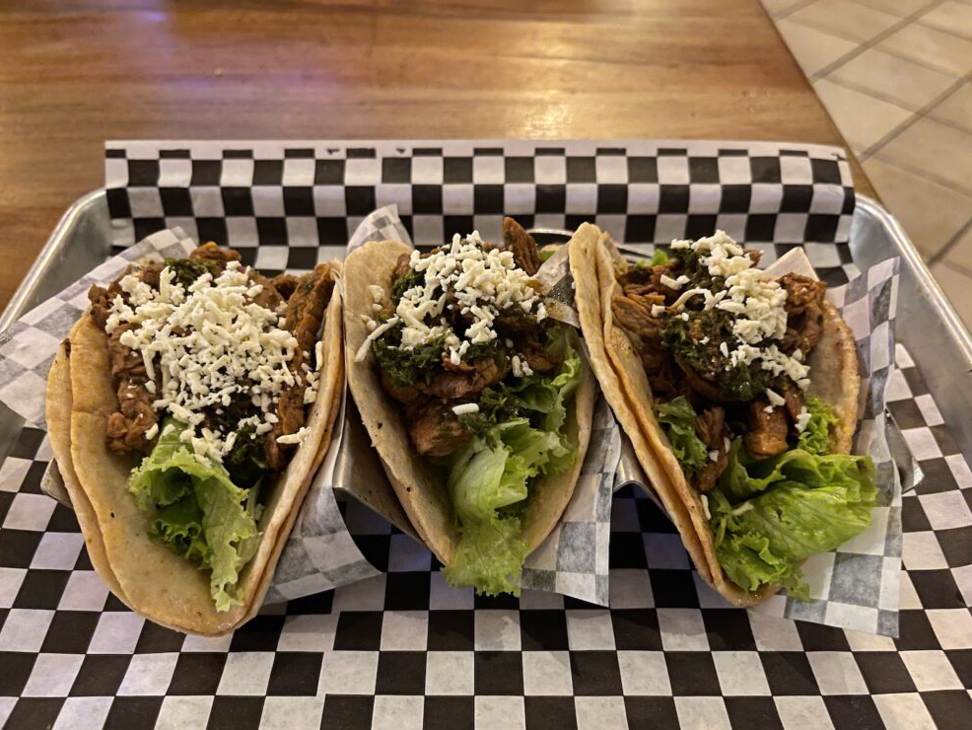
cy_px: 378
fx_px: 758
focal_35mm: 27
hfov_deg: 65.3
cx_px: 479
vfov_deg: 51.4
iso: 800
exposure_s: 1/30
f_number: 1.6
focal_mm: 5.1
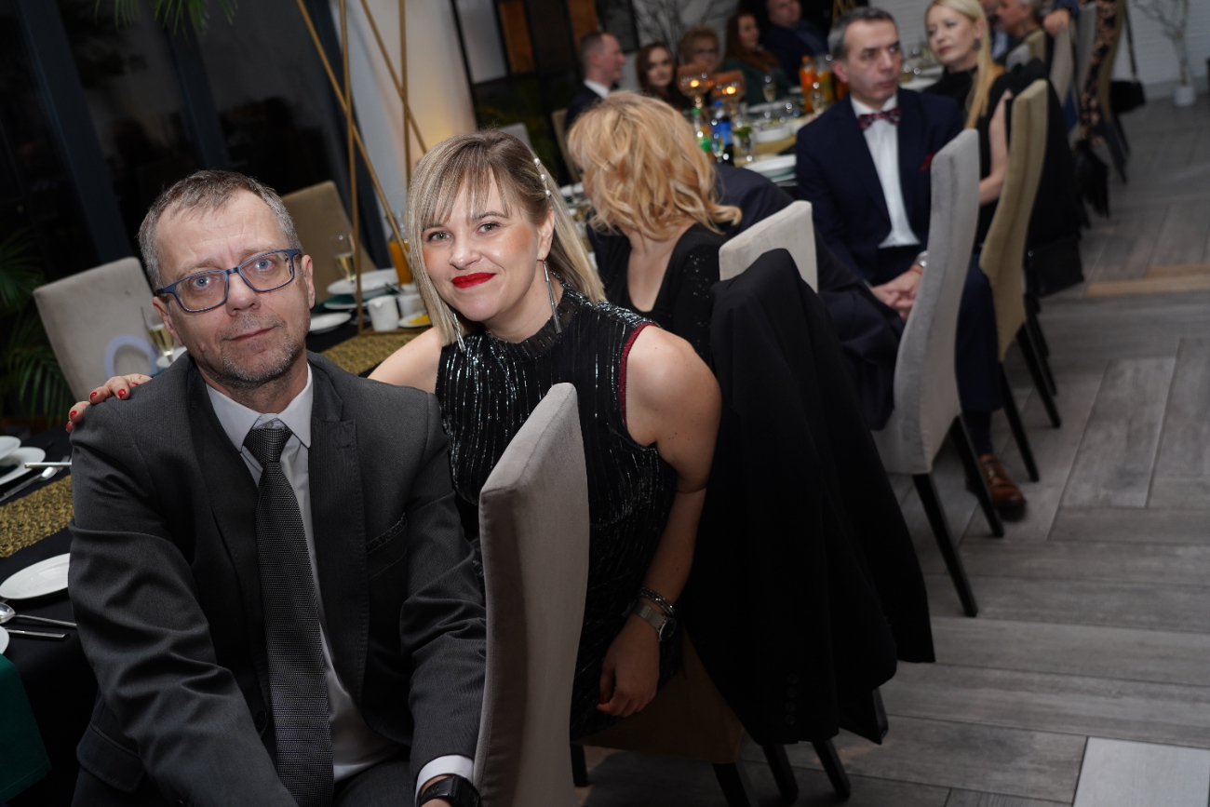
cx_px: 605
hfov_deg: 54.4
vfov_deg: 37.9
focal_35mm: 35
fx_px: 1176
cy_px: 404
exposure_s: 1/125
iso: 800
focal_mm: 35
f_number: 4.5
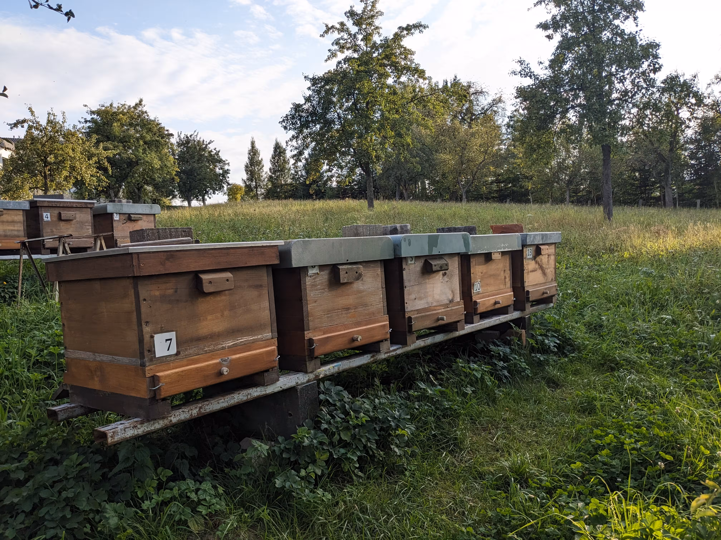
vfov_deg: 51.4
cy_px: 270
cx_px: 360
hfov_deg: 65.3
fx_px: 562
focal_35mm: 27
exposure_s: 1/757
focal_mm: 4.38
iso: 46
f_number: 1.73
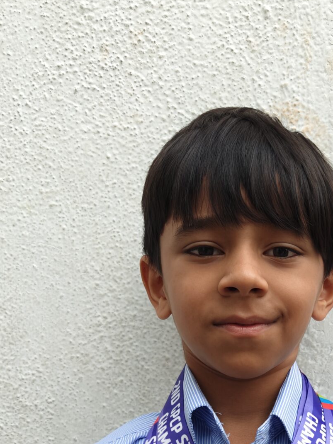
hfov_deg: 25.8
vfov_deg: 31.2
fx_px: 706
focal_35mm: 55
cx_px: 291
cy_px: 485
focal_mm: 6.06
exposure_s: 1/353
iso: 50
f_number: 1.6
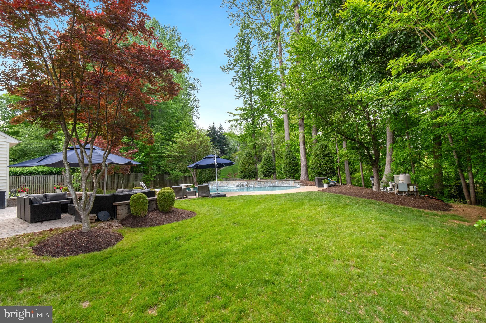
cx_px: 243
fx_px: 202
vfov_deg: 77.3
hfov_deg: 100.4
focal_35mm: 15
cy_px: 162
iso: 200
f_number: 9
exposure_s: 1/160
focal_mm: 10
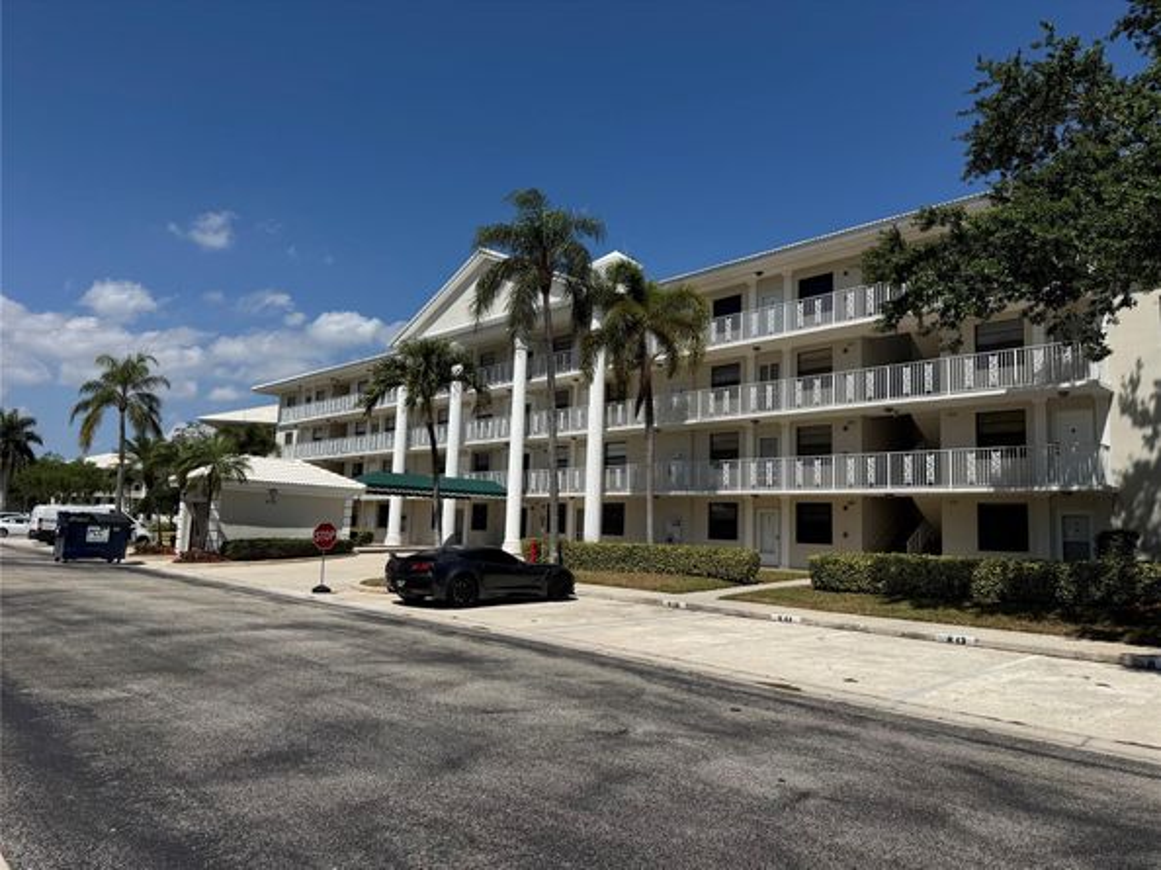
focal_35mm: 24
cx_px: 580
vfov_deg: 56.8
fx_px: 805
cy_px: 435
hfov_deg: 71.6
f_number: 1.78
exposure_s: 1/9009
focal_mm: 6.76
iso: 80
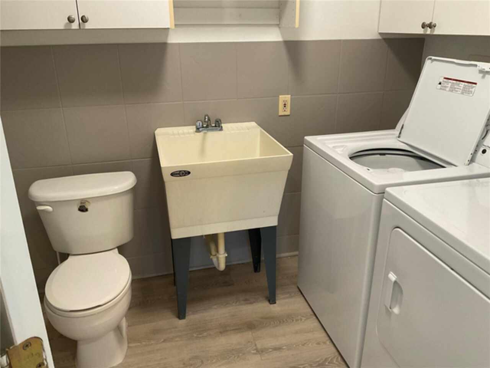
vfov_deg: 48.2
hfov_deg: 61.7
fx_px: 411
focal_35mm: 29
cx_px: 245
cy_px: 184
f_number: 1.8
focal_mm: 3
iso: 100
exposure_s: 1/60
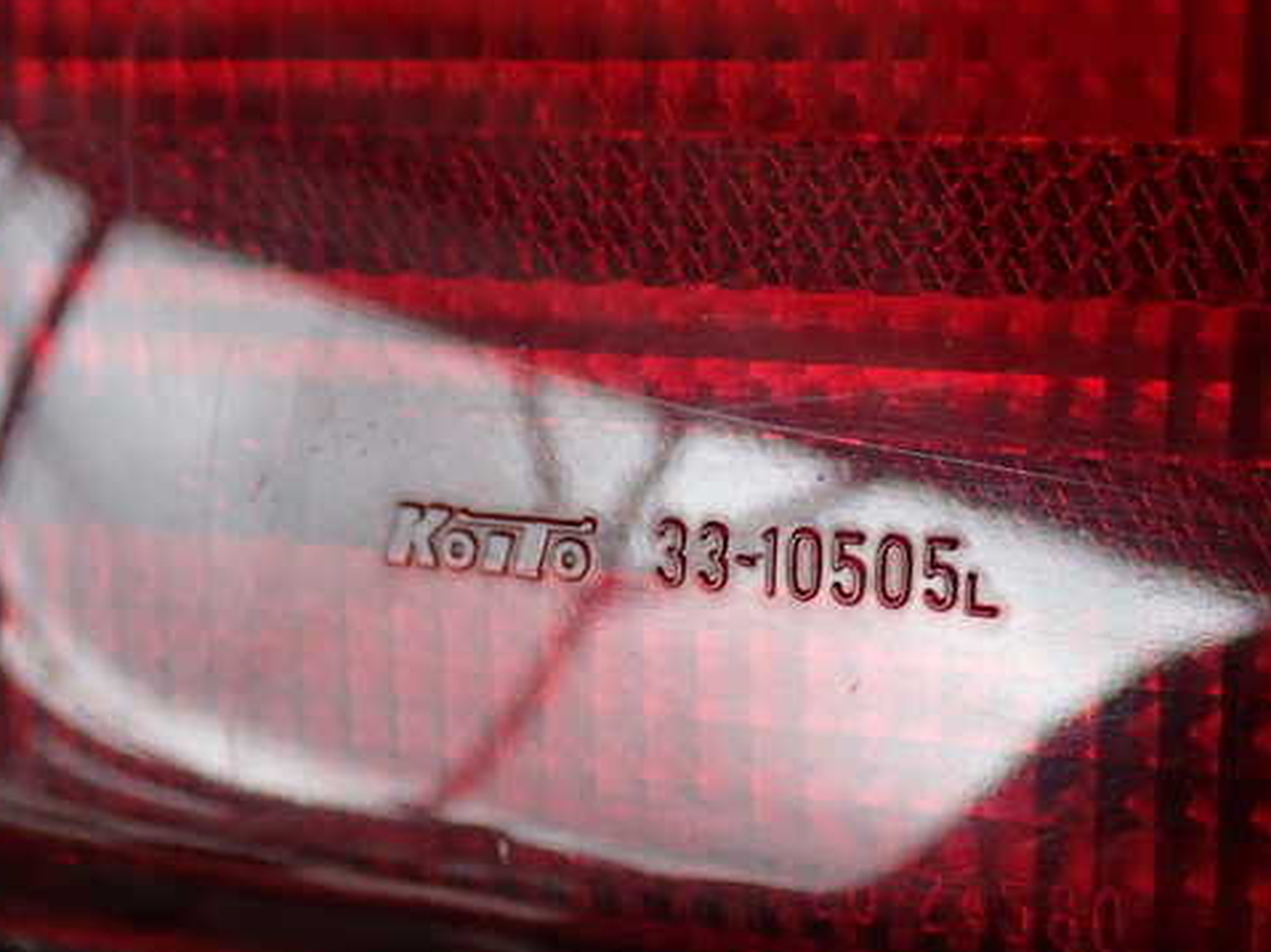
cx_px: 760
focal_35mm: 59
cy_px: 463
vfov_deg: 24.8
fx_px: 2165
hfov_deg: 32.6
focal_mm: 8.4
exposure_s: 1/50
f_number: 3.1
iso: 200
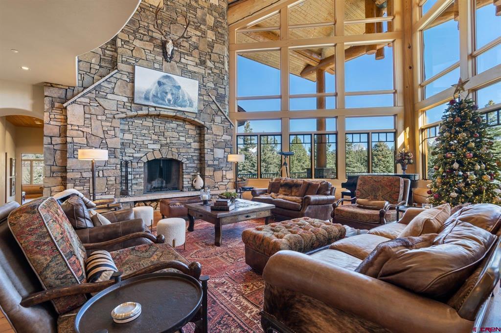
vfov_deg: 73.7
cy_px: 166
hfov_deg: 96.8
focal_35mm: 16
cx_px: 250
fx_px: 223
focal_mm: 16
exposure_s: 1/4
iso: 400
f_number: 8
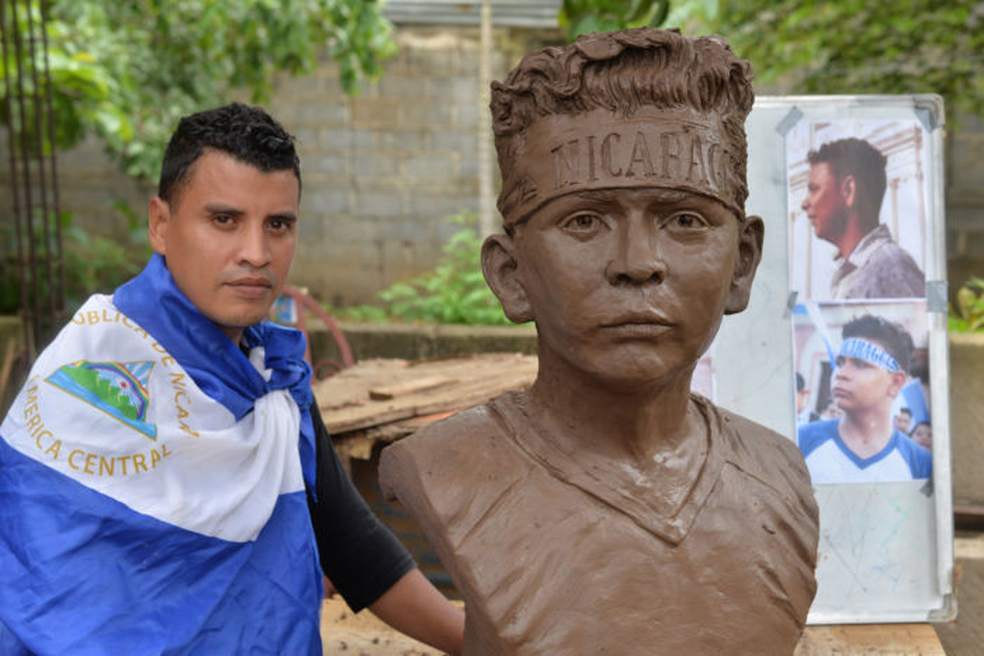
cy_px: 328
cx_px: 492
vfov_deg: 27.0
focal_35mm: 50
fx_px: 1367
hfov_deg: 39.6
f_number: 5
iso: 250
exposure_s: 1/200
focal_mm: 50
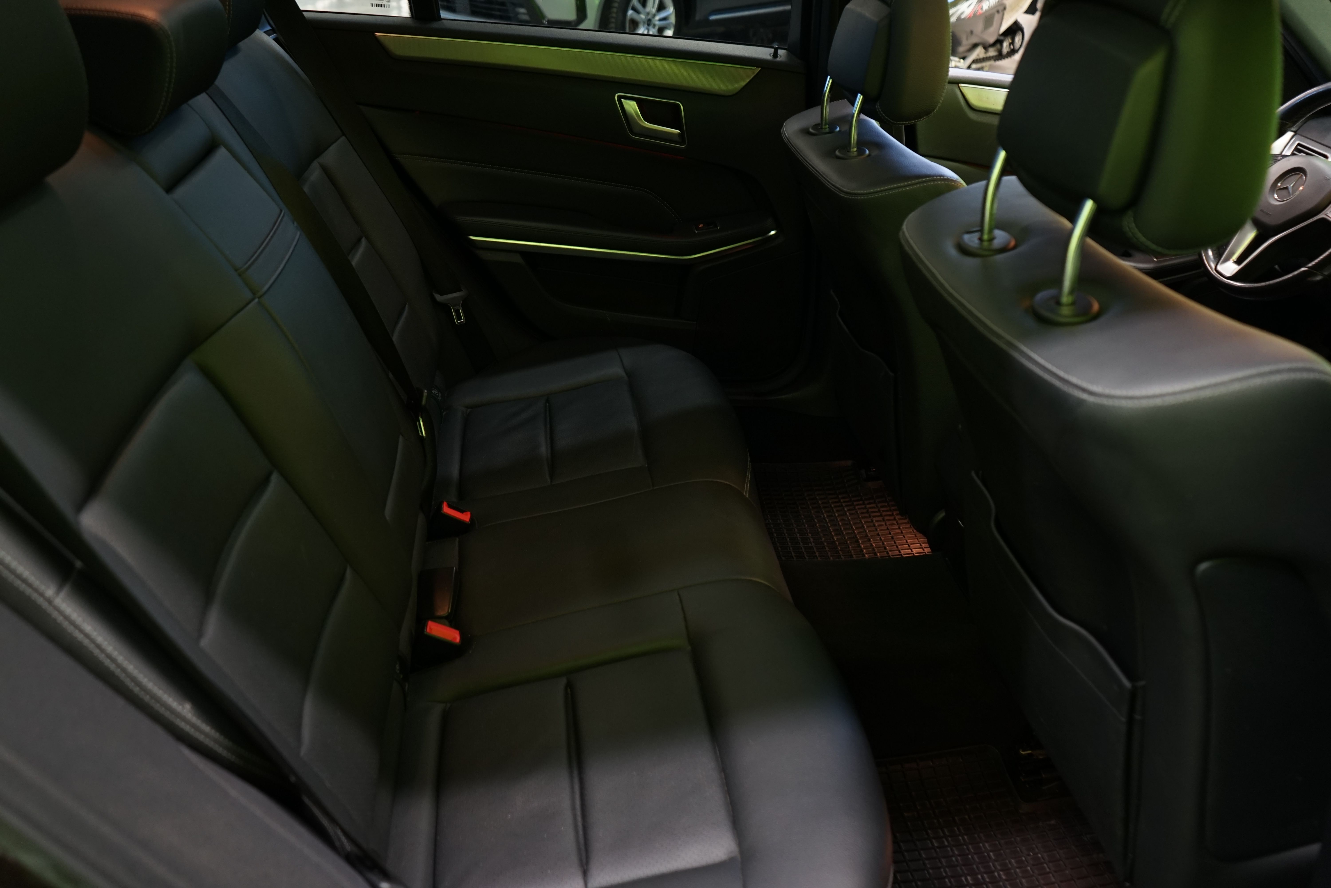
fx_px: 1035
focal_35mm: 28
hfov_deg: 65.5
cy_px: 444
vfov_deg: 46.4
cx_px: 666
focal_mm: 28
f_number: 4.5
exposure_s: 1/10
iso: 800
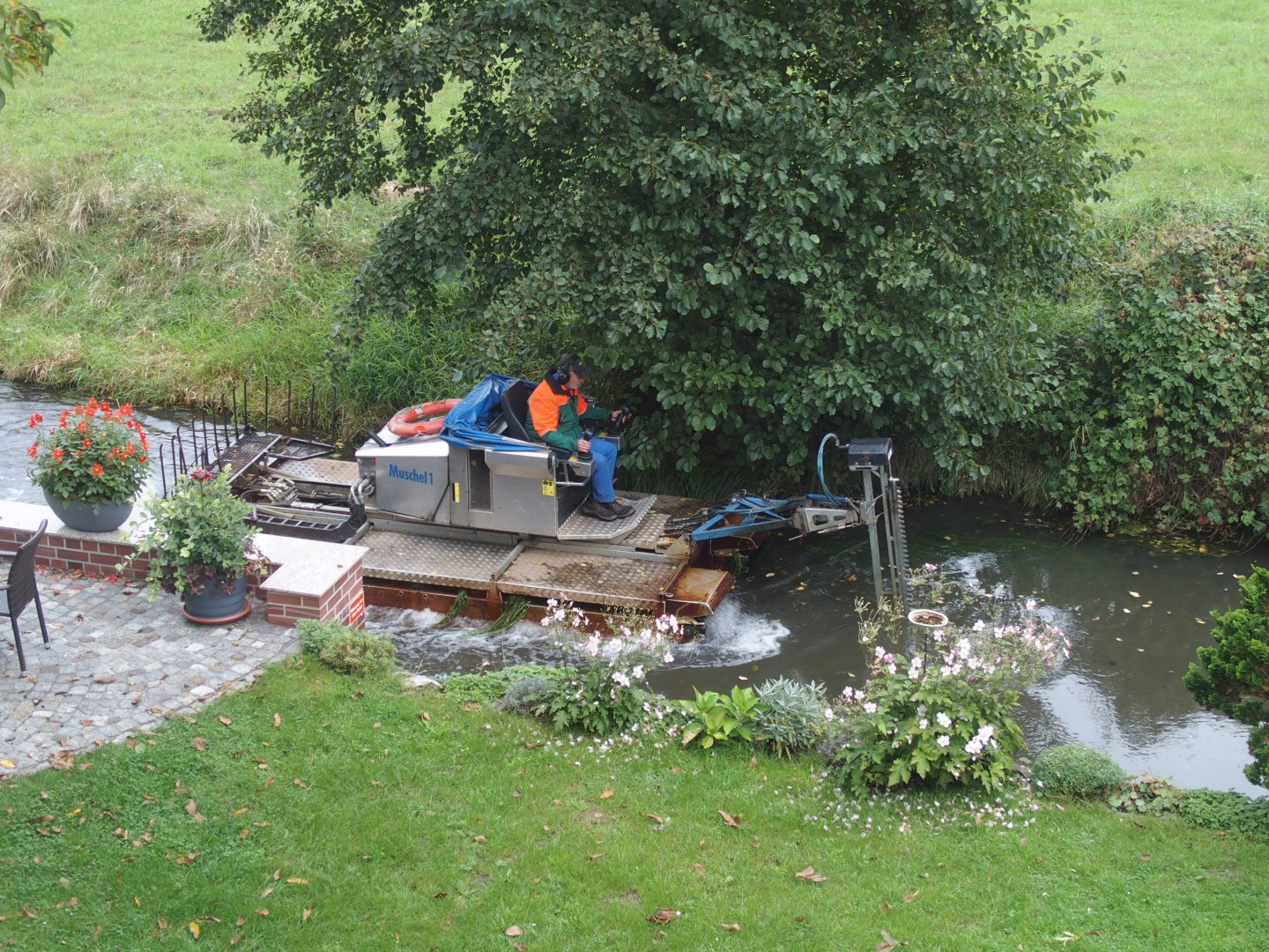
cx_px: 634
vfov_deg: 23.7
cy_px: 476
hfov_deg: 31.2
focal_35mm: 62
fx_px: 2273
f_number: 2.8
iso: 200
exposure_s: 1/60
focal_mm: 13.2
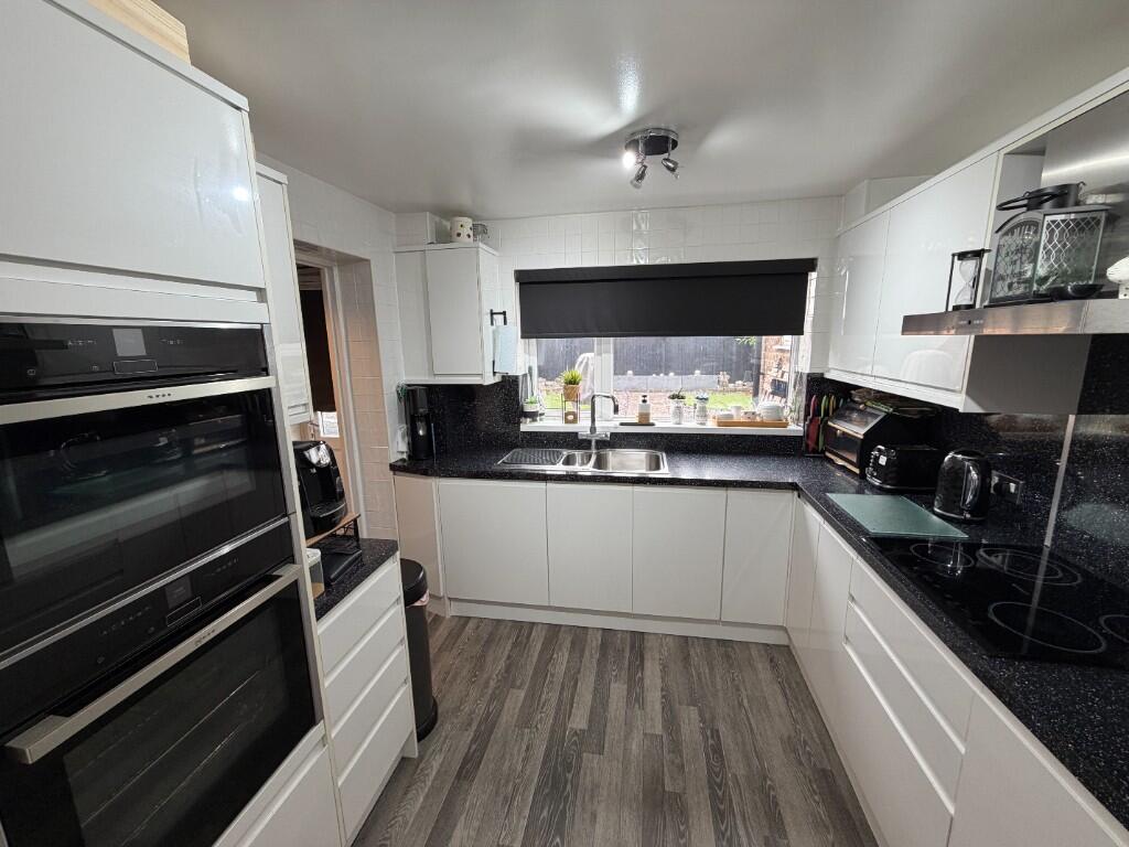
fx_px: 457
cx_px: 564
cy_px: 424
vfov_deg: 85.7
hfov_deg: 102.1
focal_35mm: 14
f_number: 2.2
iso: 160
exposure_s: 1/100
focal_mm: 2.22
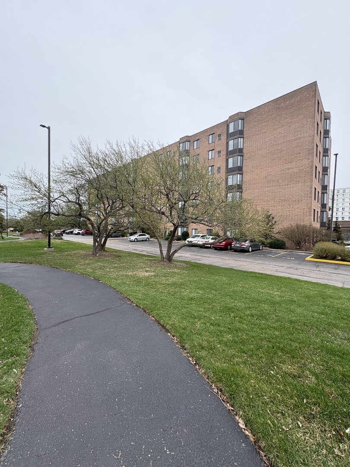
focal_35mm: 14
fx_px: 189
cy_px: 234
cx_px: 175
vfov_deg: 102.1
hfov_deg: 85.7
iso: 64
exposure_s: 1/397
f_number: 2.2
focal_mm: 2.22
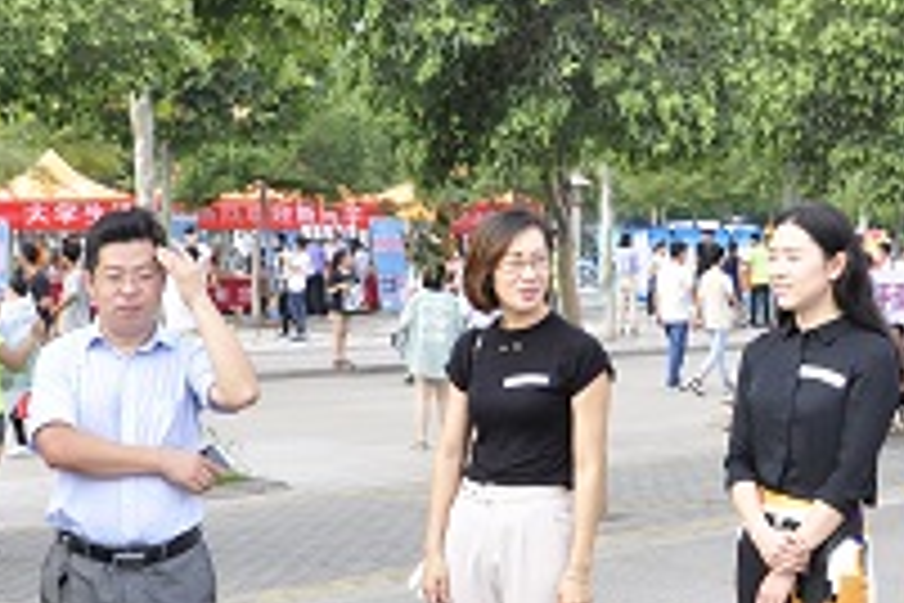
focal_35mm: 82
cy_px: 286
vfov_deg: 16.7
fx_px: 2059
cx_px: 450
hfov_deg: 24.8
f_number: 8
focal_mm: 22
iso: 500
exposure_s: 1/250
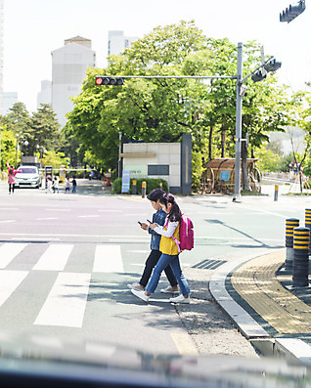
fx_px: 782
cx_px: 50
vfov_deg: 27.9
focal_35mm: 68
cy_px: 194
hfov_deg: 22.1
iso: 400
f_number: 2.8
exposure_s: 1/500
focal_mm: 48
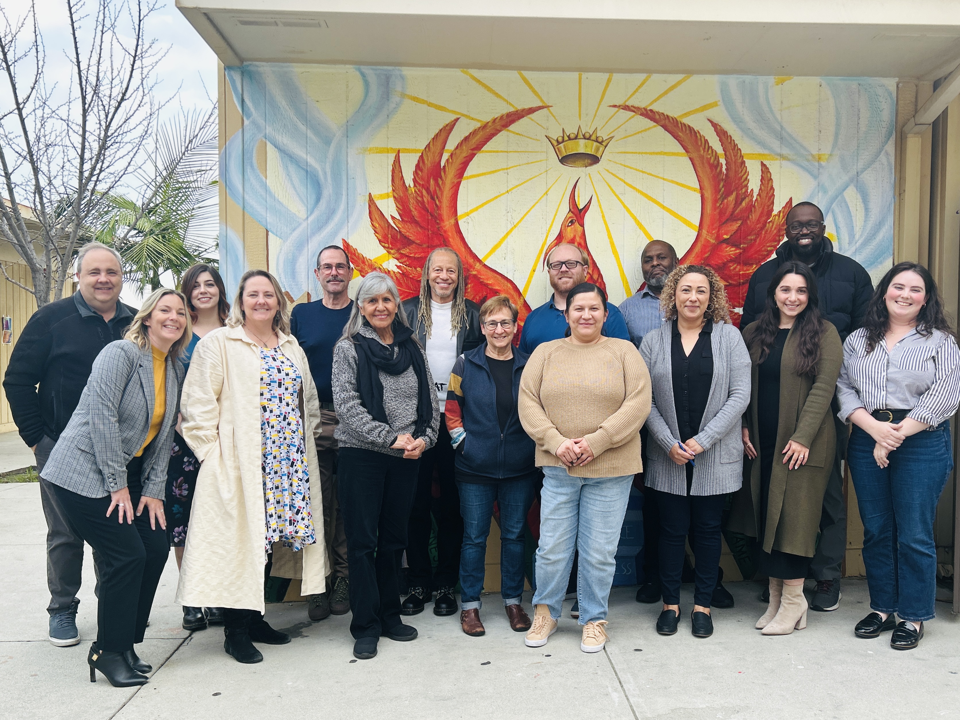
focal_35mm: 26
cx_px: 480
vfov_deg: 53.1
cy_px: 360
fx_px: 721
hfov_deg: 67.3
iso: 50
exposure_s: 1/186
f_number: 1.5
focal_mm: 5.7
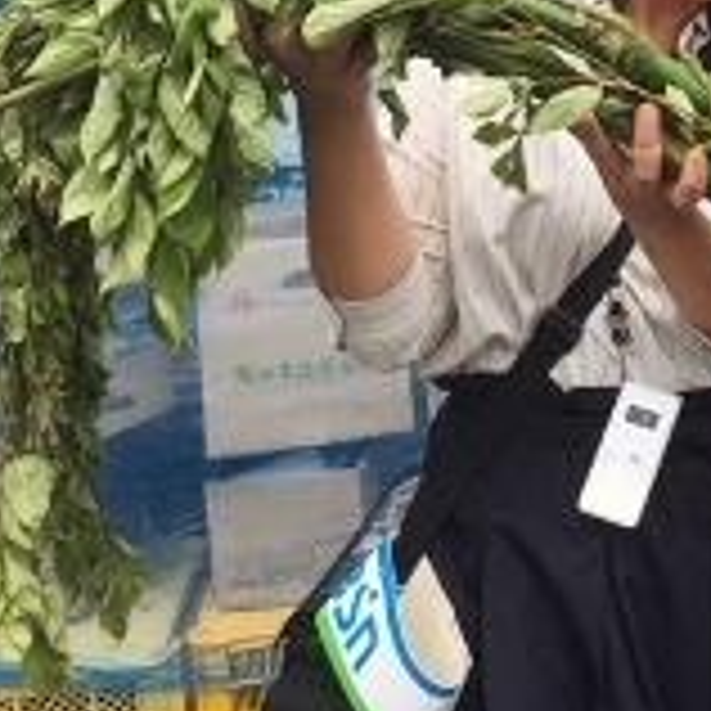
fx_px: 1510
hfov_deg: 24.4
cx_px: 814
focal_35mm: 65
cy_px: 135
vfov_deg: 26.0
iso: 25
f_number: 2.2
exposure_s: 1/927
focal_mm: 4.15
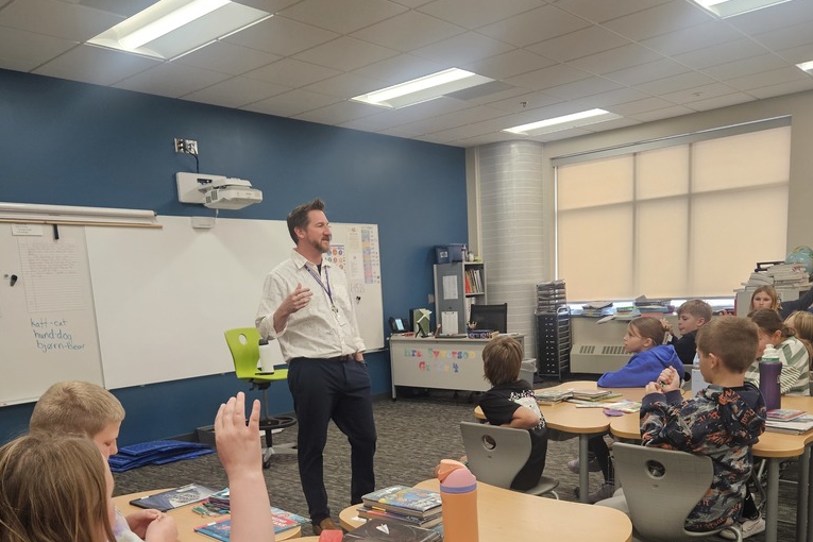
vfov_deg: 39.9
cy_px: 413
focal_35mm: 32
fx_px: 723
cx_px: 406
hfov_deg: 58.7
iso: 250
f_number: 1.8
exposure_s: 1/120
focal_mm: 5.4
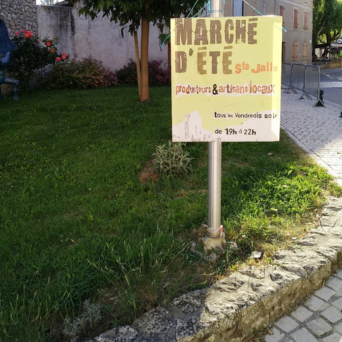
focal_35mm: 30
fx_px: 335
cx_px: 186
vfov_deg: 52.7
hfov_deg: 54.0
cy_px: 107
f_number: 2.2
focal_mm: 3.81
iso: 125
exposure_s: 1/314
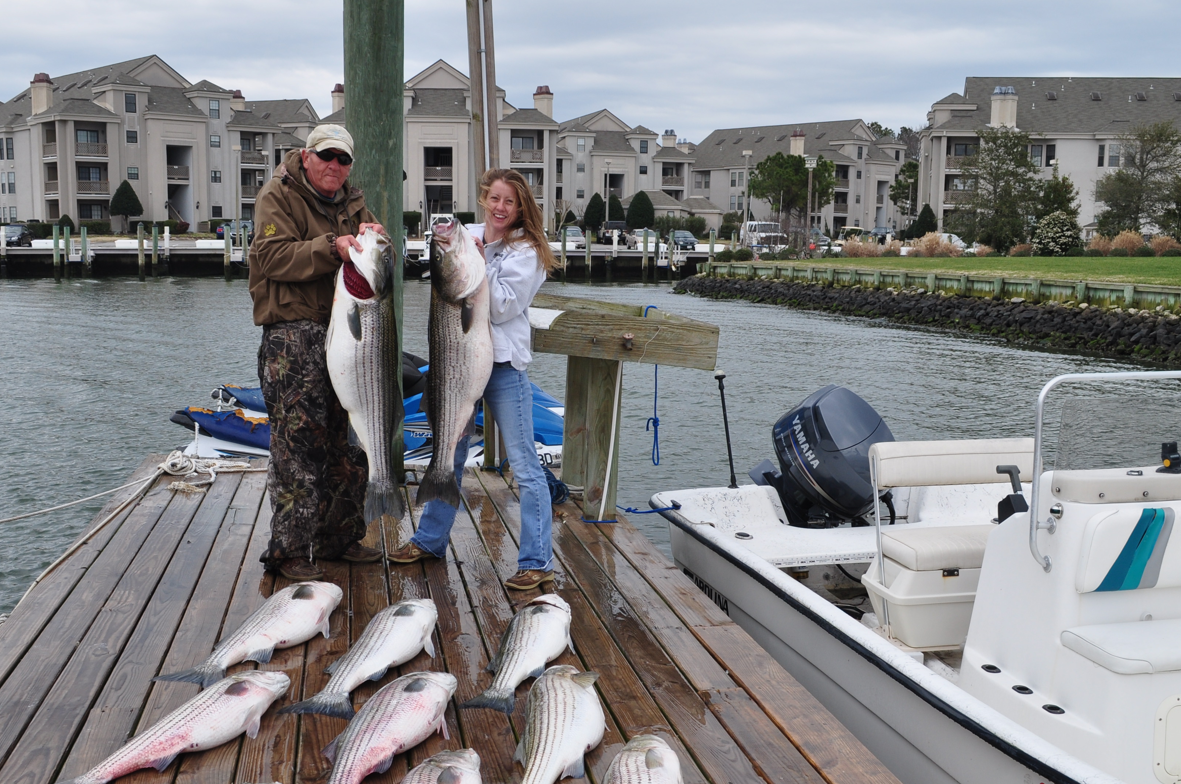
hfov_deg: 48.5
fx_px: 1311
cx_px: 554
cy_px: 496
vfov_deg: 33.1
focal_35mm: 40
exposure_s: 1/200
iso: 200
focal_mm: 20
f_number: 10
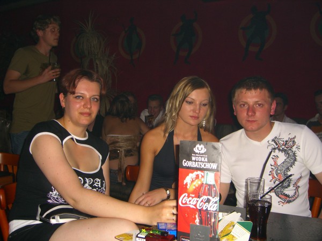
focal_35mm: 38
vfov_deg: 37.7
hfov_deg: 49.0
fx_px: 353
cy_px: 120
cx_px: 161
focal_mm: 7.9
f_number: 2.8
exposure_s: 1/60
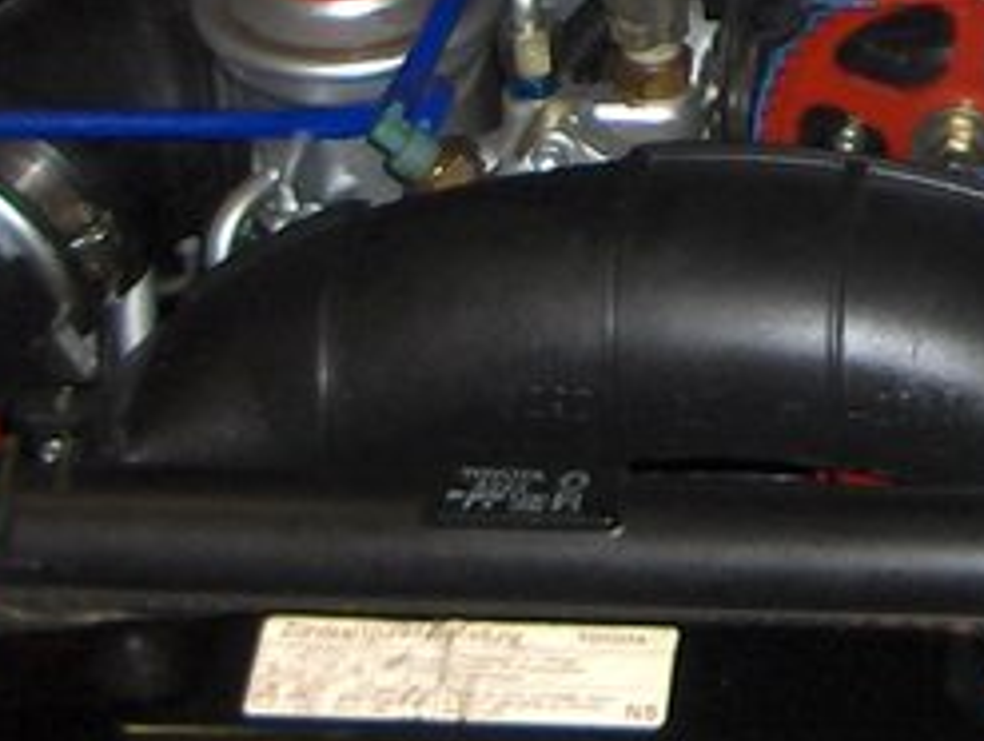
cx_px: 1231
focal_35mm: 163
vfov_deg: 9.0
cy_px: -143
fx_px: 4640
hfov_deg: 11.8
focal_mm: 5.8
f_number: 2.6
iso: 100
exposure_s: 1/60
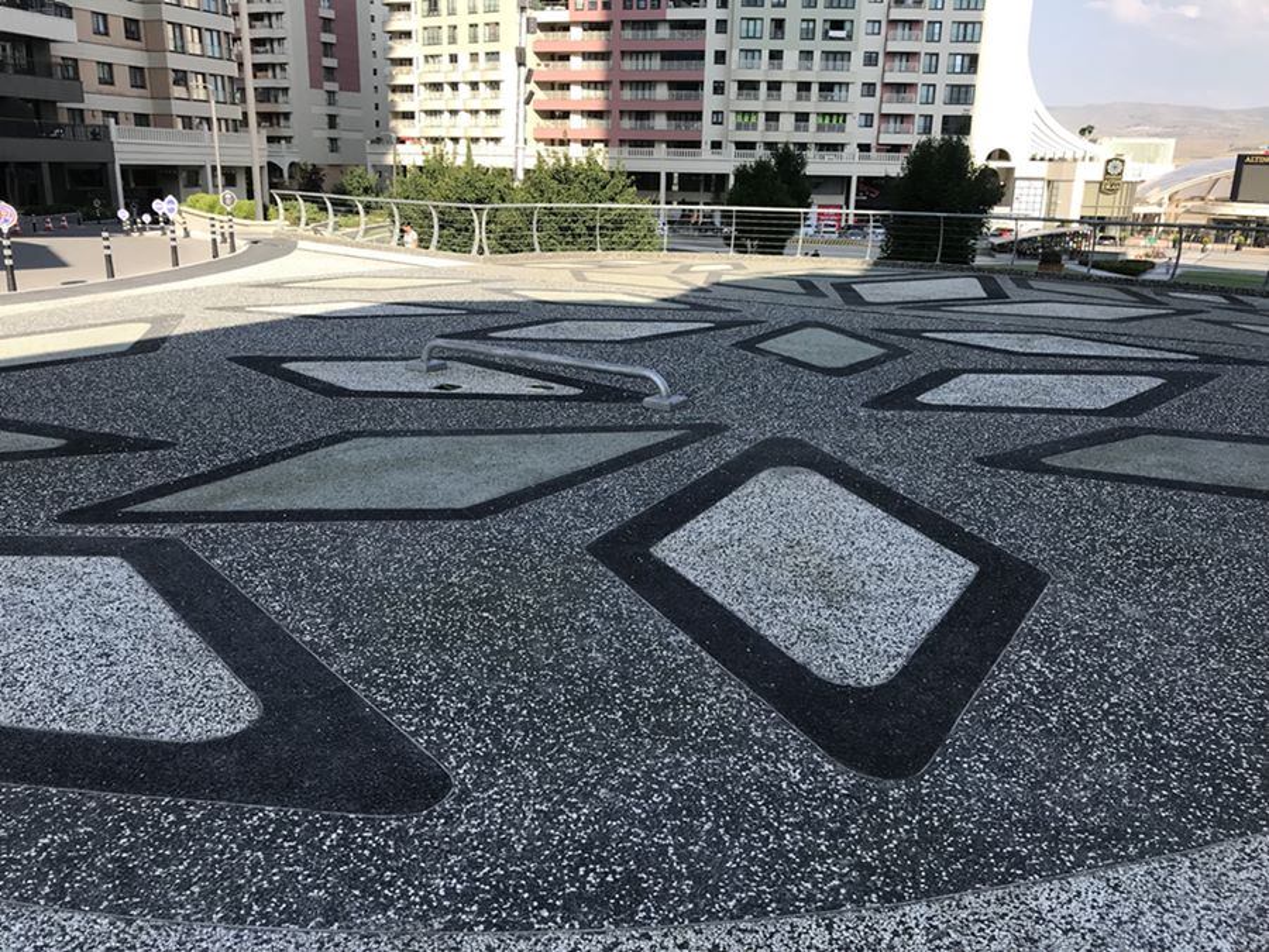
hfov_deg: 63.4
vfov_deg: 49.7
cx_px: 634
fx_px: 1026
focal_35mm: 28
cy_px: 476
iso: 20
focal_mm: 3.99
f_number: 1.8
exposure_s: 1/1064
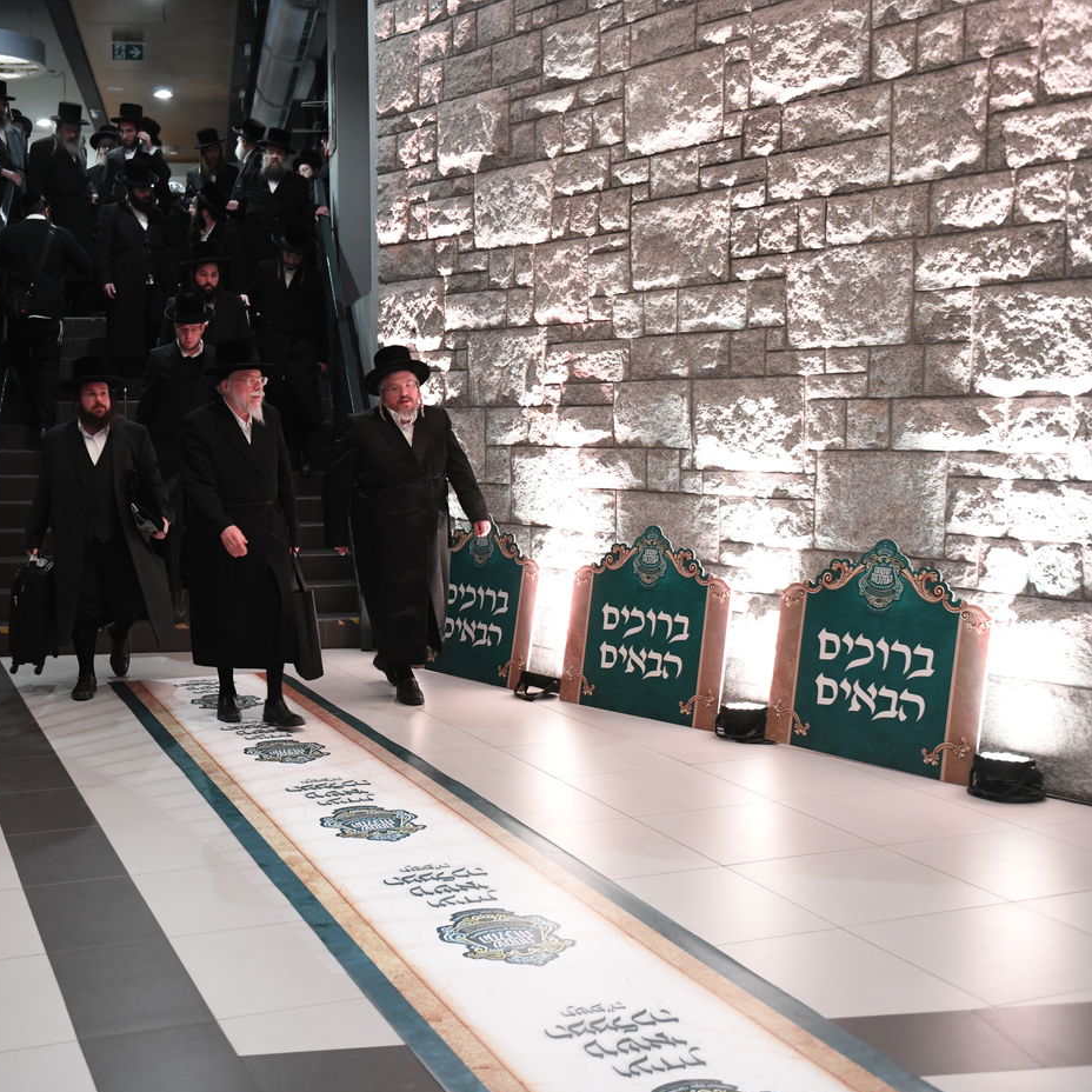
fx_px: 1463
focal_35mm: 41
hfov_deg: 40.5
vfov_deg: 40.9
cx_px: 373
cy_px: 548
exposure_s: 1/100
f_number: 2.8
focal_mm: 32
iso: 2500
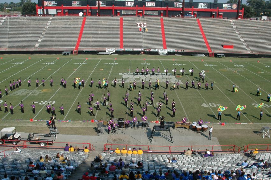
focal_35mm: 36
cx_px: 133
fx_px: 271
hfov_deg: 53.2
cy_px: 90
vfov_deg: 36.8
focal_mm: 20
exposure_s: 1/320
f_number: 10
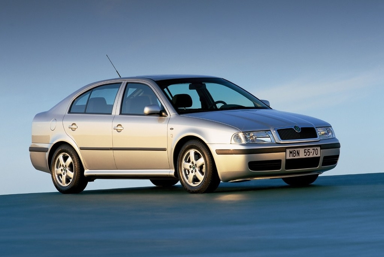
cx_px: 192
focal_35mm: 75
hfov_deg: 27.0
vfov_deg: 18.2
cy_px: 128
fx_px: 801
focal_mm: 50
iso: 3200
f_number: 16
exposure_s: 1/500
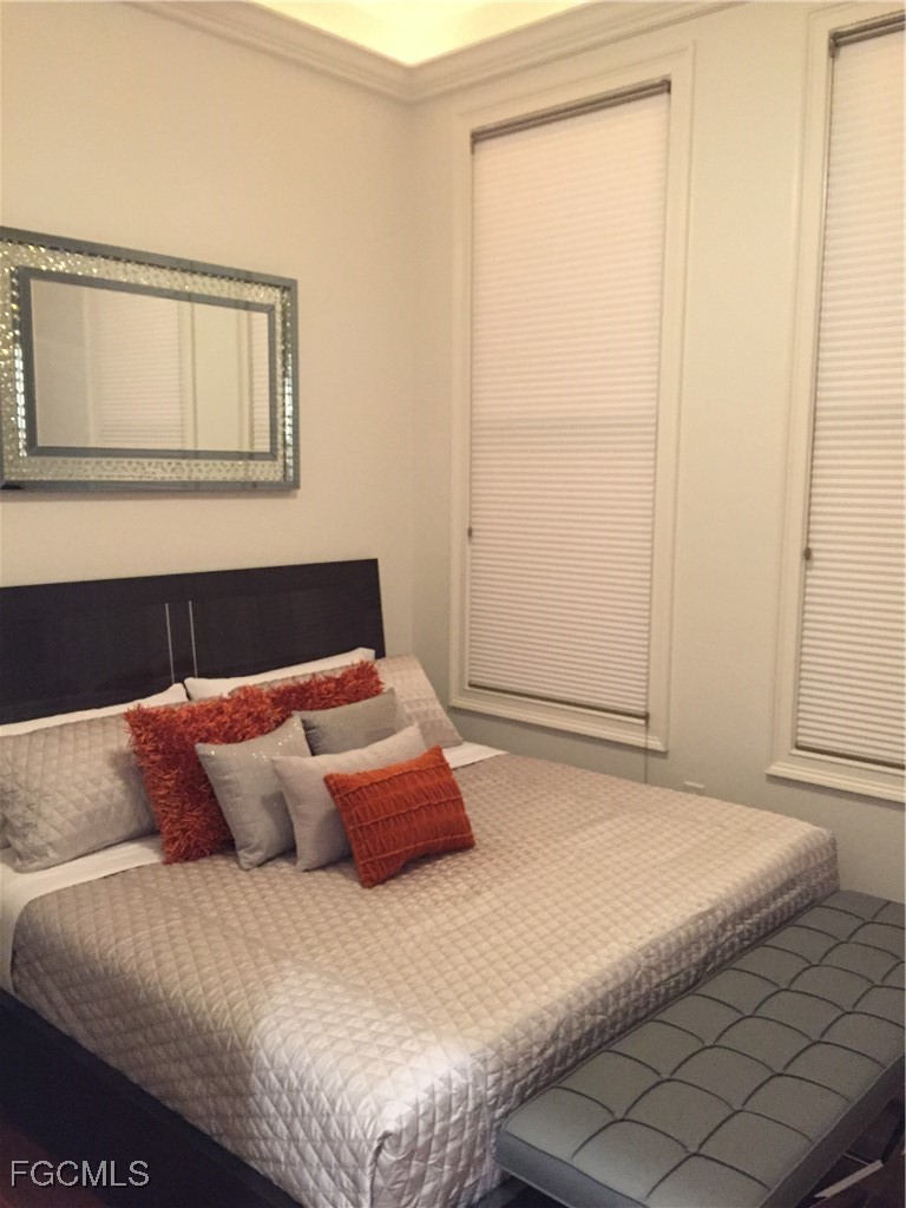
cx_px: 453
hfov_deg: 48.2
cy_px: 604
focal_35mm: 29
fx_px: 1012
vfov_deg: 61.7
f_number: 2.2
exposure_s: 1/15
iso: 320
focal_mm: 4.15
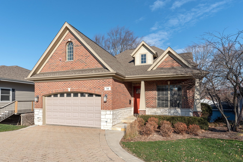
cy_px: 81
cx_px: 122
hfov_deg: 81.2
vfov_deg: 59.5
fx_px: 142
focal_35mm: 21
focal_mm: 21
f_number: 9
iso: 100
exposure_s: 1/250
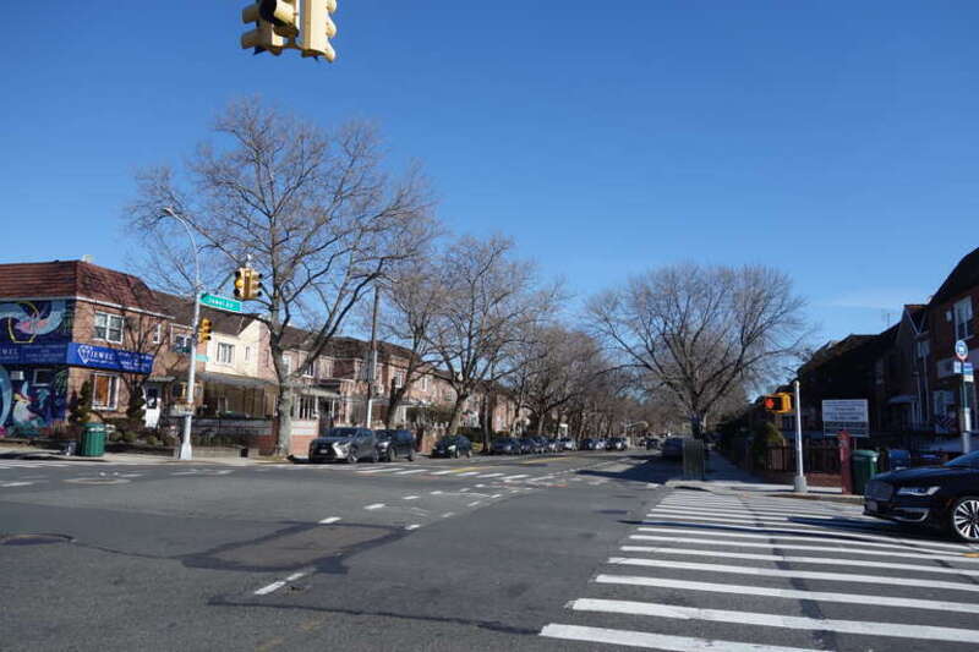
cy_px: 326
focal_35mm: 28
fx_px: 761
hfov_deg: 65.5
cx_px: 490
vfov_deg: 46.4
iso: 125
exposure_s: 1/800
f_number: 4.5
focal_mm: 10.4
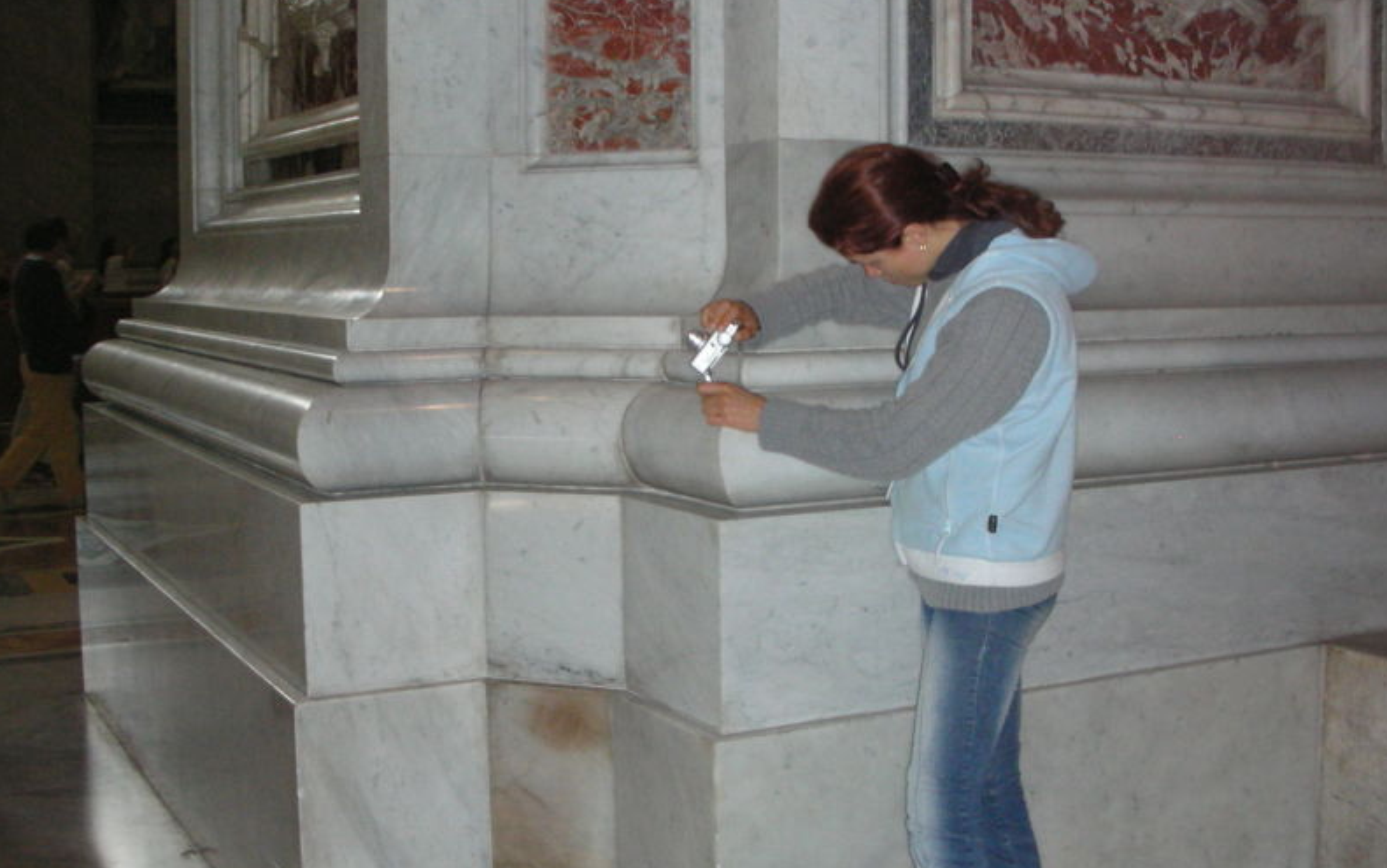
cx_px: 752
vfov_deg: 26.9
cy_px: 410
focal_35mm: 48
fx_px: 1815
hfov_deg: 41.8
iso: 190
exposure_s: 1/60.1
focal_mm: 5.8
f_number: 3
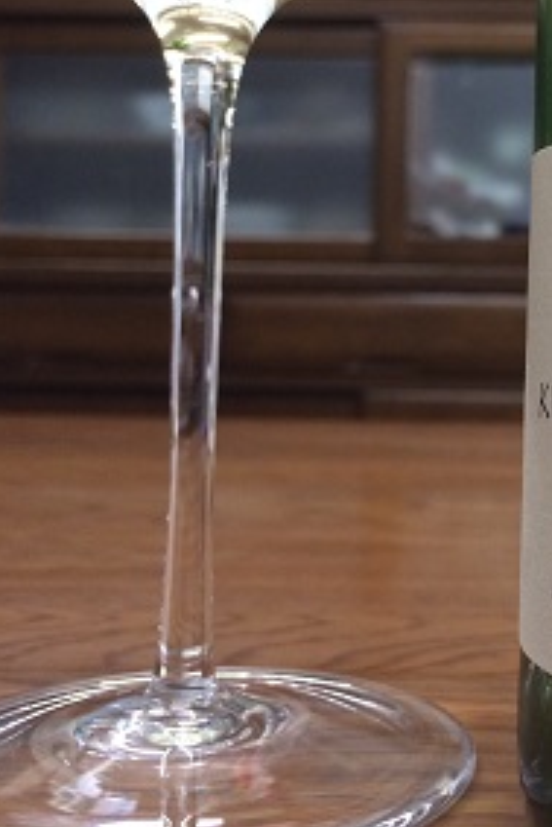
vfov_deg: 36.2
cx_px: 520
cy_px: 237
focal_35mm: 54
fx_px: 1240
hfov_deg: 24.2
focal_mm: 4.12
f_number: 2.2
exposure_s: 1/33
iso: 250
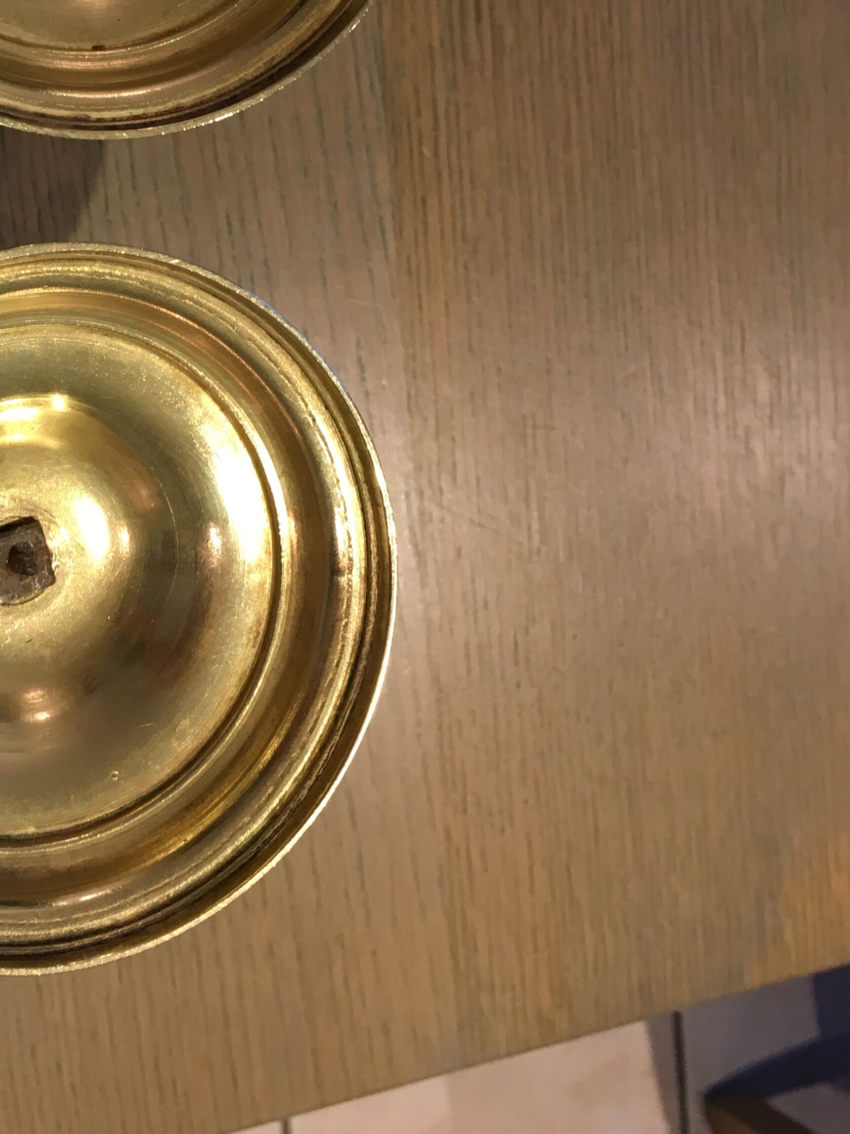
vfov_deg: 36.0
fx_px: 1670
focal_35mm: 51
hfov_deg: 27.7
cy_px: 193
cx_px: 115
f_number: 2.2
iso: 100
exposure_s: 1/33
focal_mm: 4.15
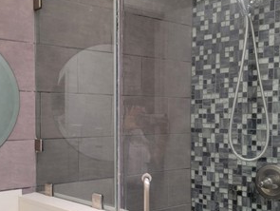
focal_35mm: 52
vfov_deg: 27.9
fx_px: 421
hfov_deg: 36.2
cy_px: 138
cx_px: 84
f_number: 1.8
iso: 50
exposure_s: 1/120
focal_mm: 6.7
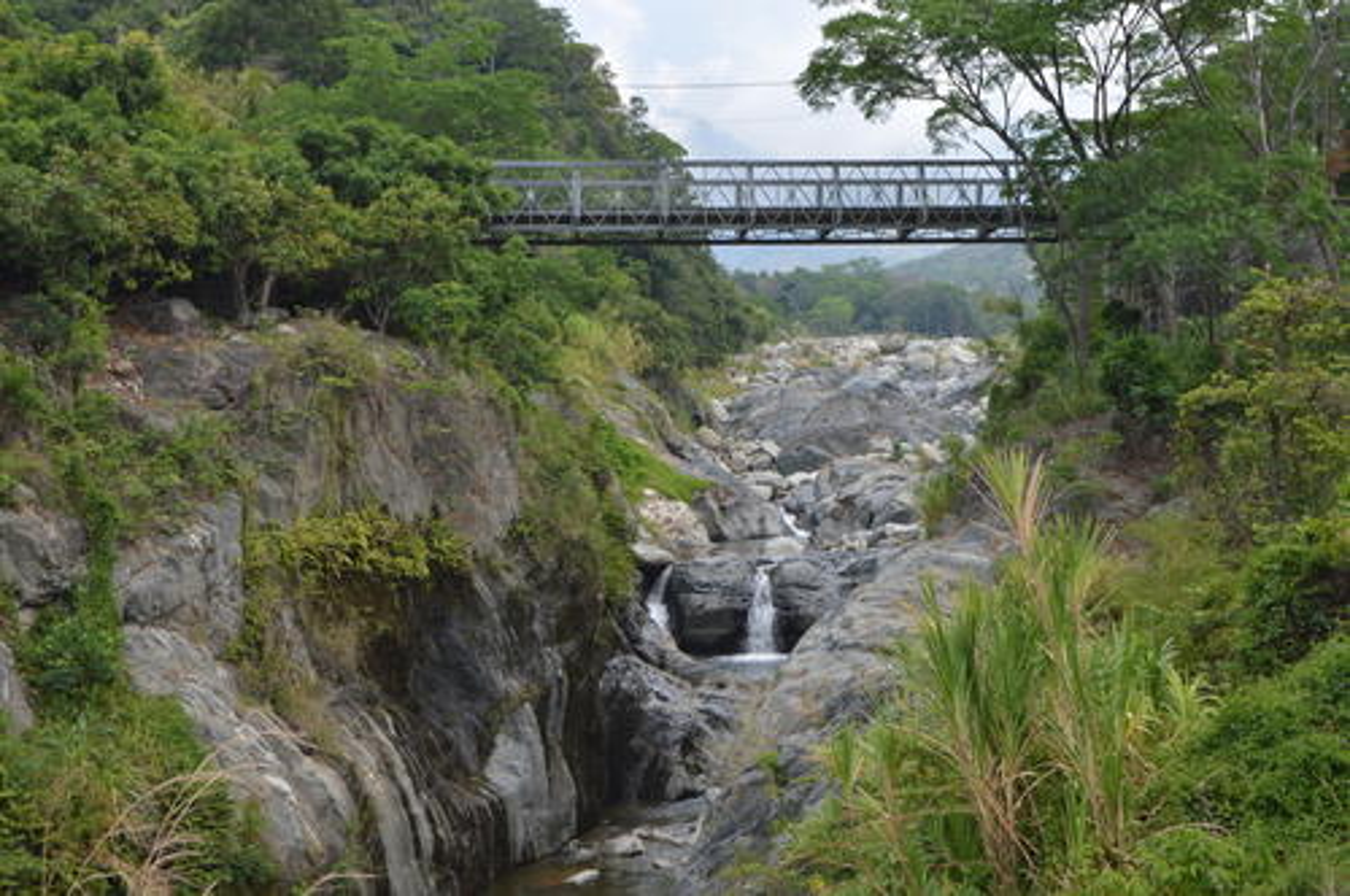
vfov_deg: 28.9
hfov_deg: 42.4
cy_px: 448
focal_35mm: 46
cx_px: 675
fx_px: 1741
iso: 100
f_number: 8
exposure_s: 1/125
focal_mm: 31
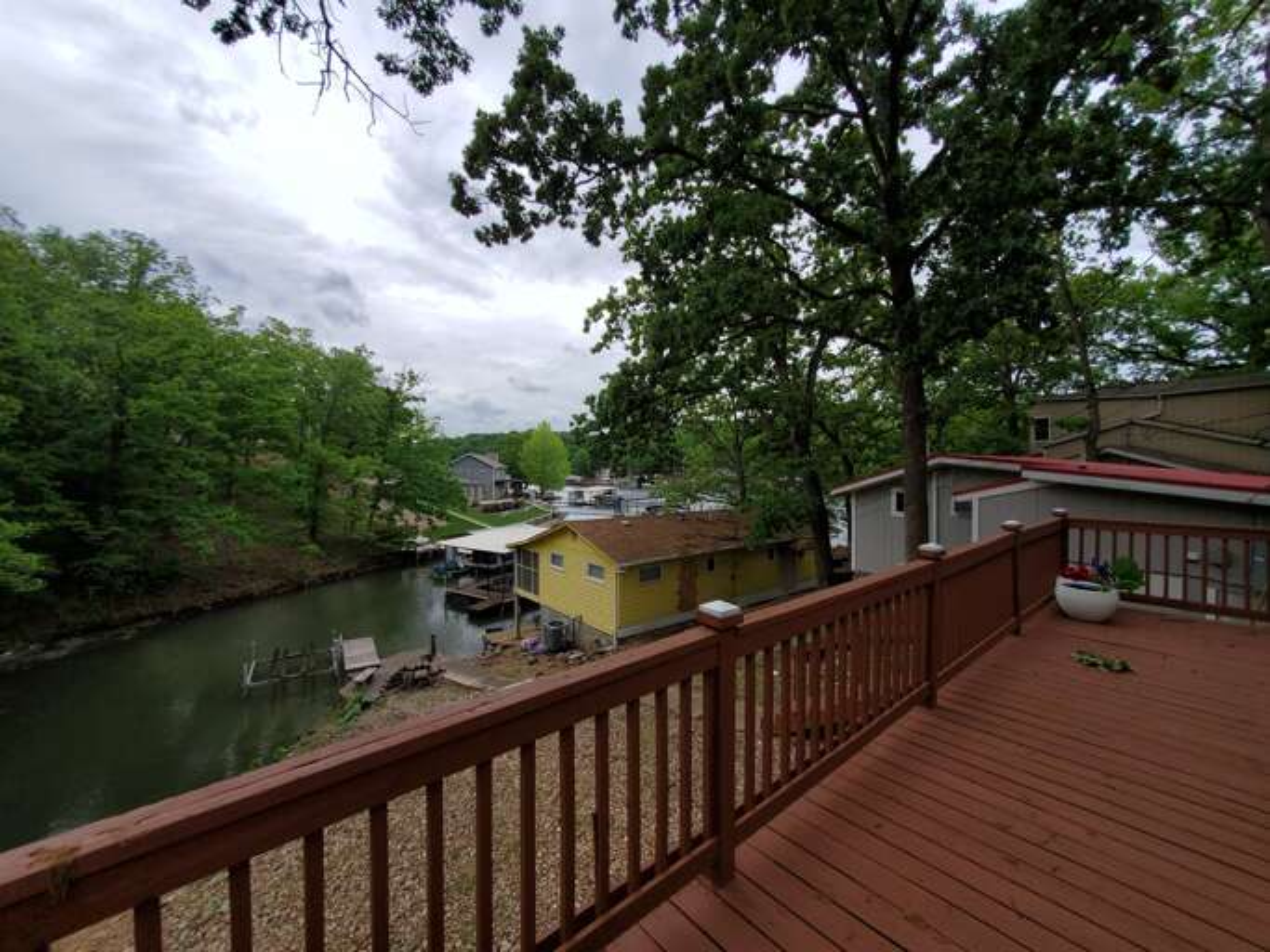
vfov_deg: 89.9
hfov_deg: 106.2
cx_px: 635
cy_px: 476
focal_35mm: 13
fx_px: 477
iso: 50
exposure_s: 1/1211
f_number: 2.2
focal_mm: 1.8
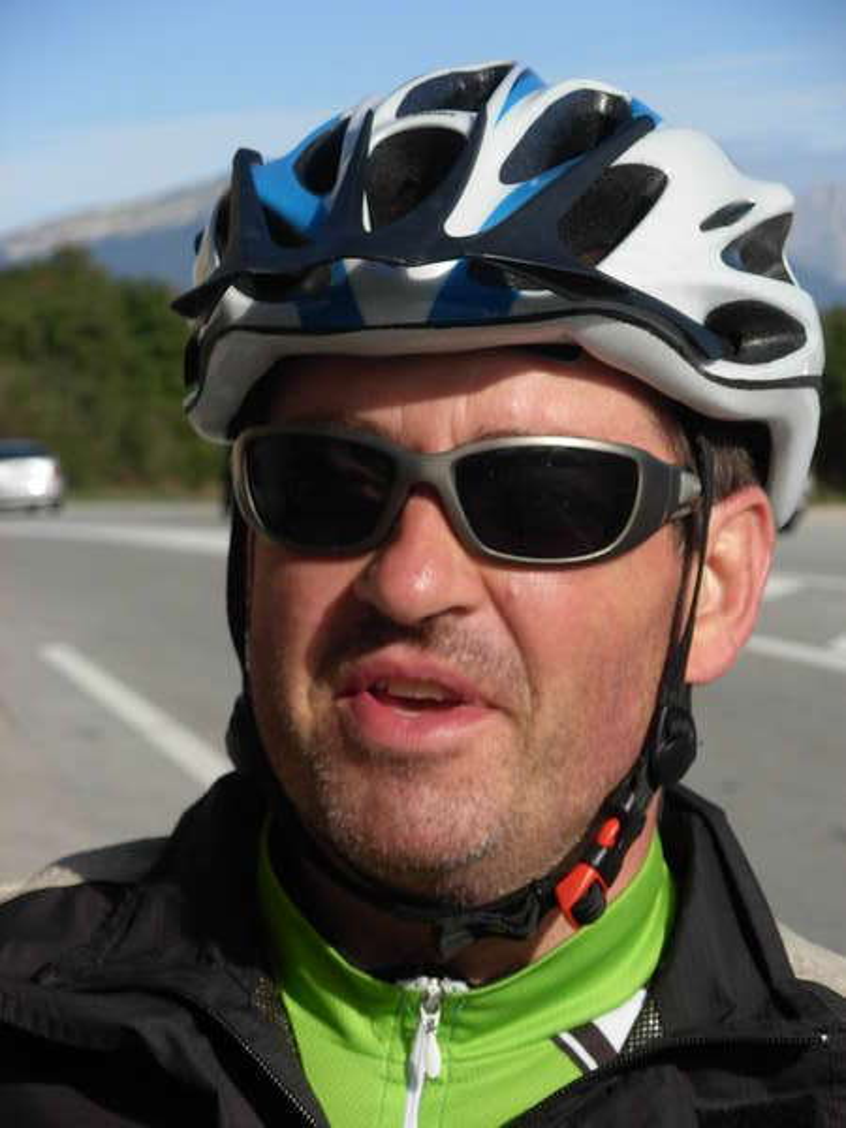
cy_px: 564
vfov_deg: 14.9
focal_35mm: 132
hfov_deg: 11.2
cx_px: 423
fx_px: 4301
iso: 79
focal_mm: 21.8
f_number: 4.4
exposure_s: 1/790
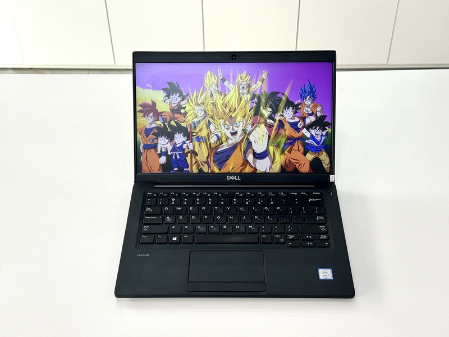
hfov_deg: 39.7
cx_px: 224
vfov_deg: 30.3
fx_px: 623
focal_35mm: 48
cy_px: 168
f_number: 1.78
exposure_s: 1/167
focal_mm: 6.76
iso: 50
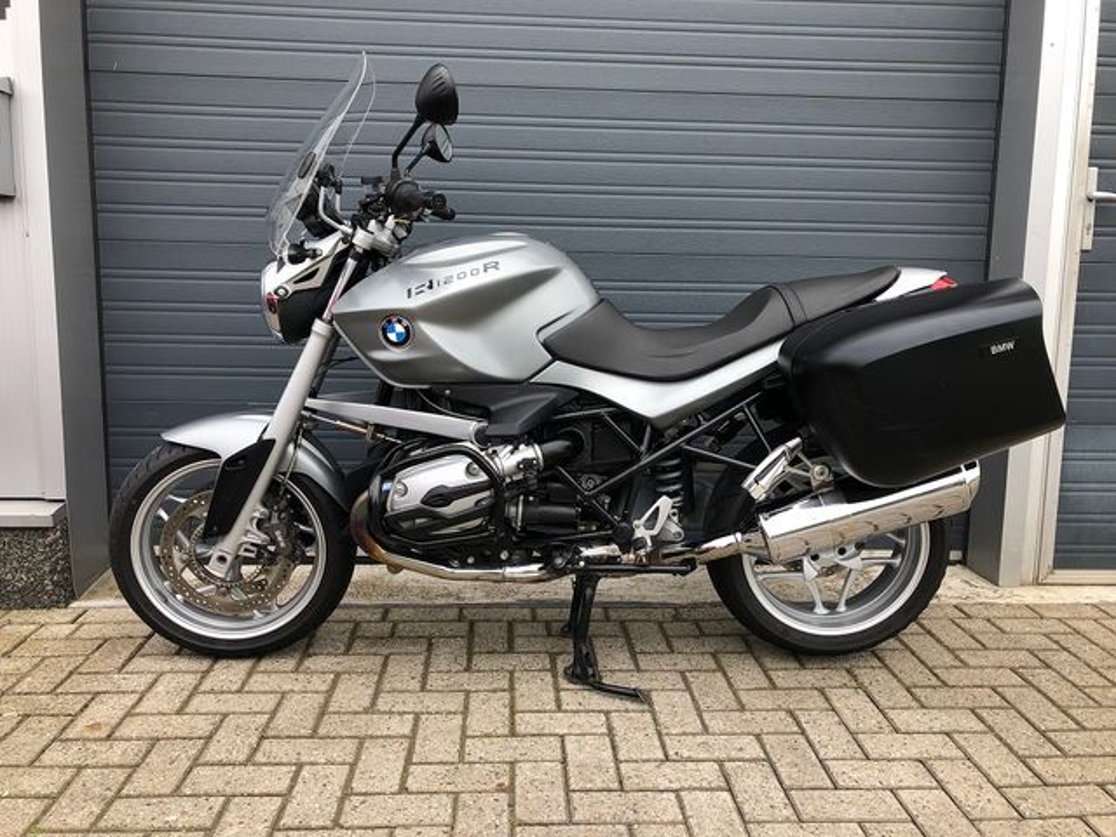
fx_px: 903
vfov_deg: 49.7
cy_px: 418
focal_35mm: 28
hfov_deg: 63.4
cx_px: 558
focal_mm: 3.99
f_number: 1.8
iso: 20
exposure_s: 1/273
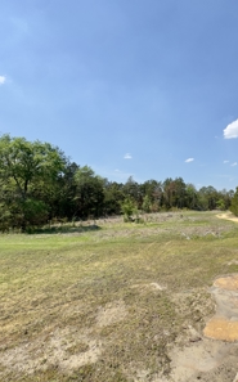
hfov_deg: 54.1
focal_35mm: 20
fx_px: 208
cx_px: 201
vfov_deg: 85.1
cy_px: 190
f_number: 2.2
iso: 50
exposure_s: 1/1449
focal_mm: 2.22
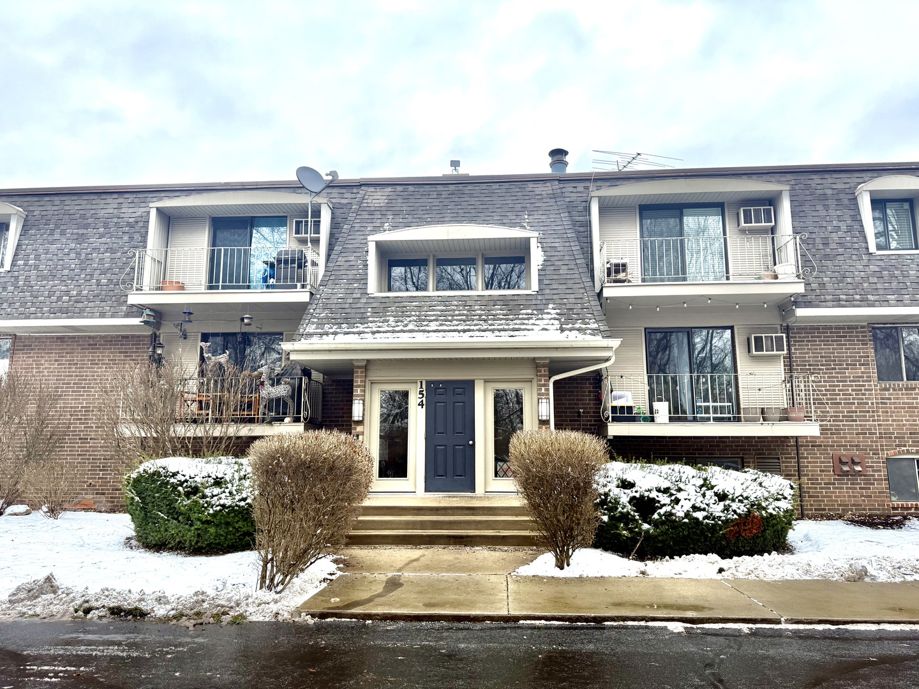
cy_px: 344
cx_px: 460
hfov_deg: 71.6
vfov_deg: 56.8
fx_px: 637
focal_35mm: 24
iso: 100
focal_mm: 6.76
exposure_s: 1/1156
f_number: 1.78
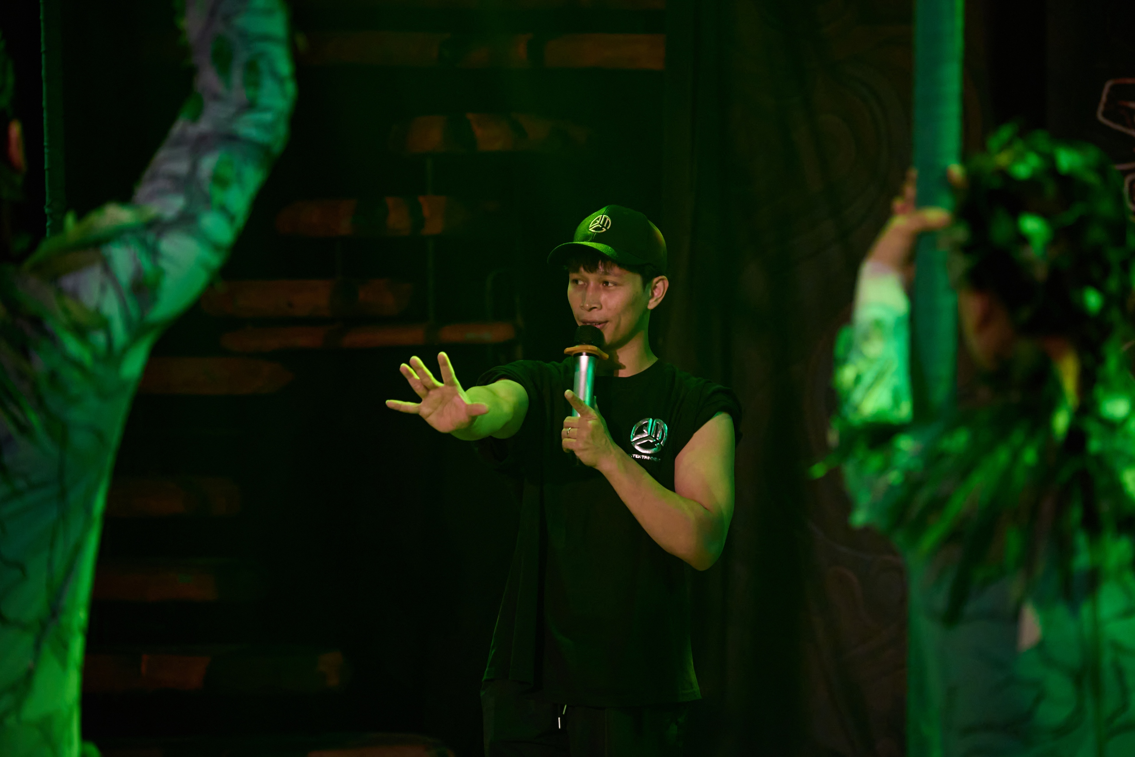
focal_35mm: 120
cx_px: 568
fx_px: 3783
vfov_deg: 11.4
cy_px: 378
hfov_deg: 17.1
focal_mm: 120
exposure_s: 1/200
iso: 6400
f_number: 4
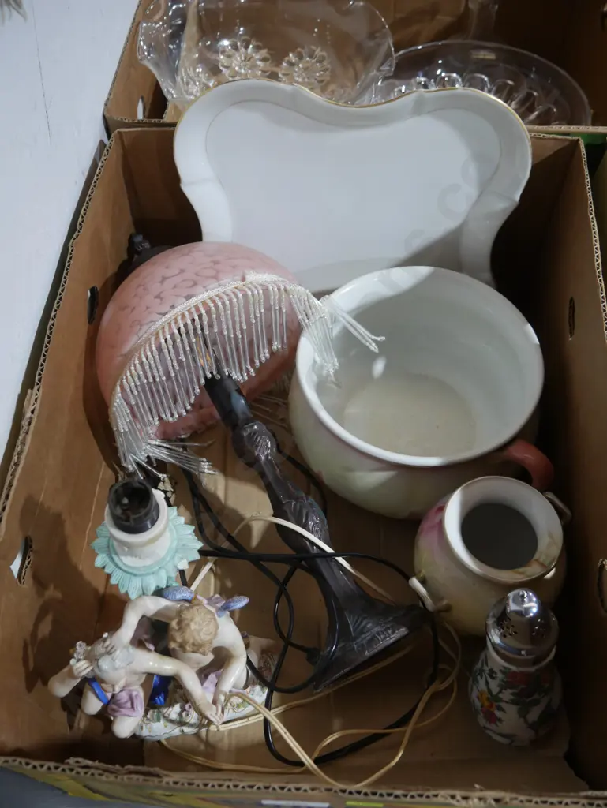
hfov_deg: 44.2
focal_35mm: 32
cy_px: 404
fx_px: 748
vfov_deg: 56.8
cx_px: 304
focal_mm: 16
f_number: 3.6
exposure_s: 1/60
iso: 1000
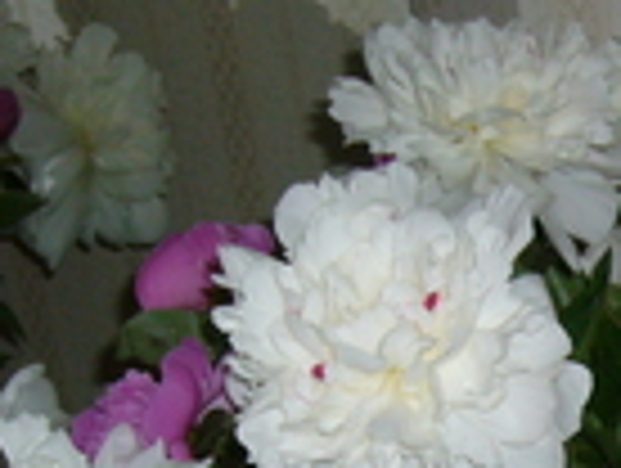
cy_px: 626
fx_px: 2049
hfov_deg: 16.7
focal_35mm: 114
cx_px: 670
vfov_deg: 12.6
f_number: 2.8
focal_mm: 5.8
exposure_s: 1/30
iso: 100
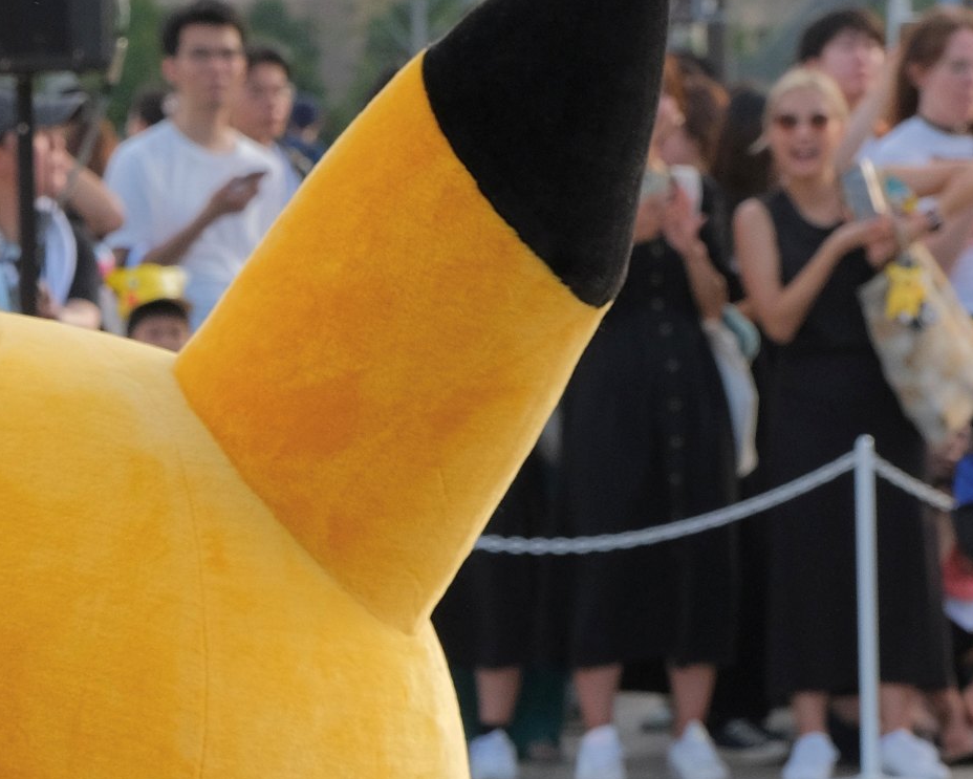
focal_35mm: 246
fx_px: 7086
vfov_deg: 6.3
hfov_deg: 7.8
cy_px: 827
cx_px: 12
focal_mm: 51.8
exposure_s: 1/640
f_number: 5.6
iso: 800
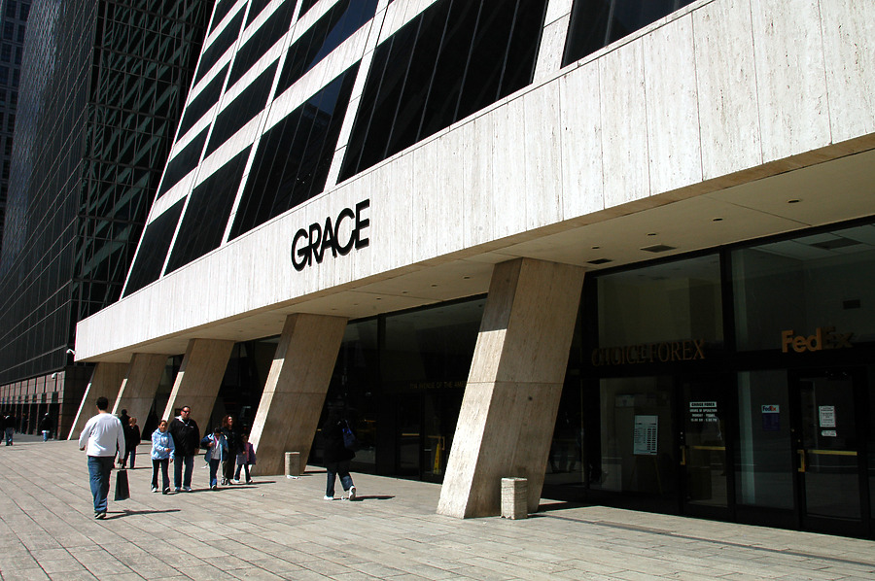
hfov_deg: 62.0
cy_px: 290
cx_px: 438
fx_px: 728
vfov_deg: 43.5
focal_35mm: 30
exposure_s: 1/500
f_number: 11
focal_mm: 20
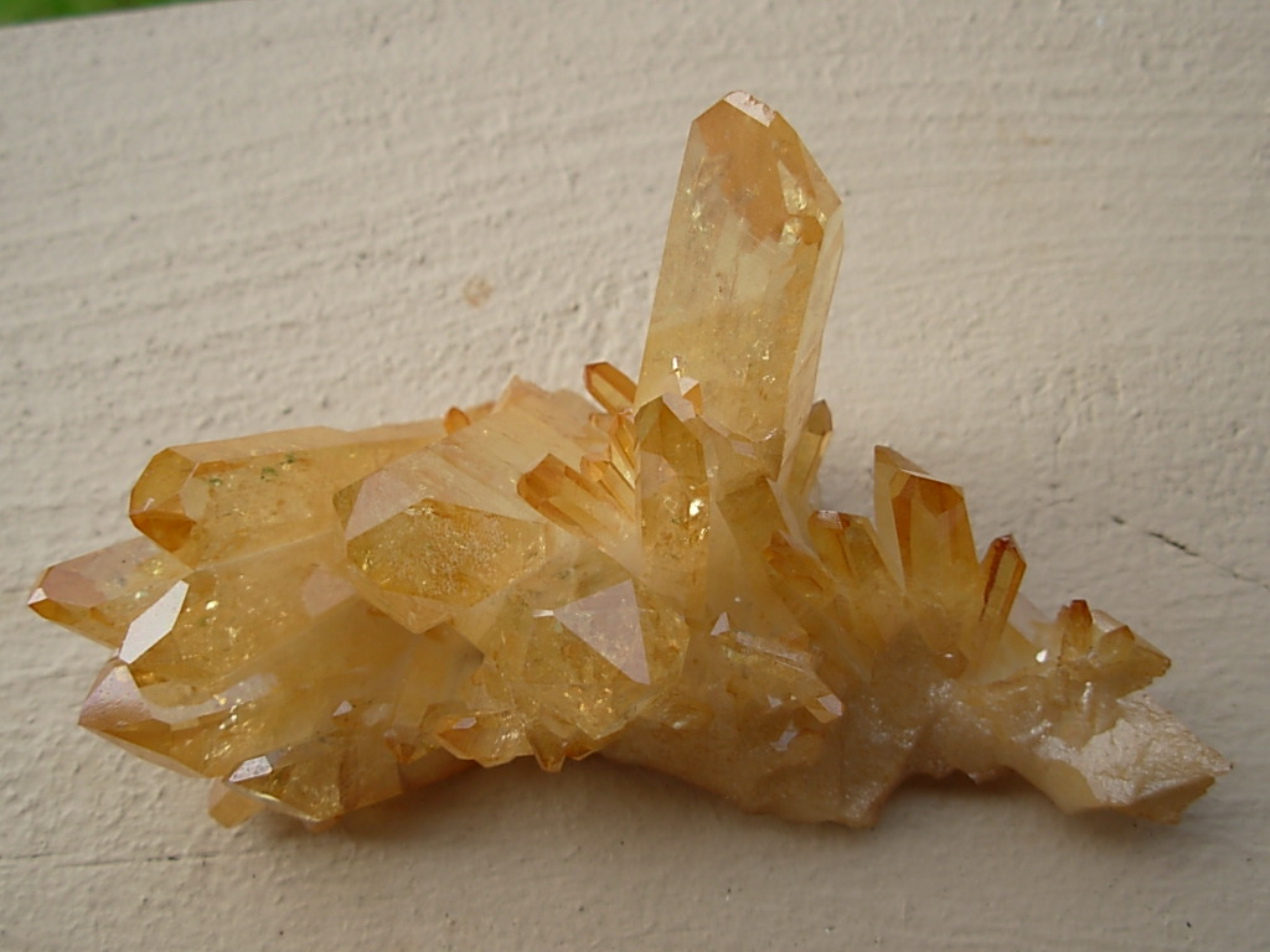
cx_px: 635
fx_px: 1394
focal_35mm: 38
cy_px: 476
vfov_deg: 37.7
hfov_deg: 49.0
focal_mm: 6.3
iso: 50
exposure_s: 1/683
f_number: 2.9
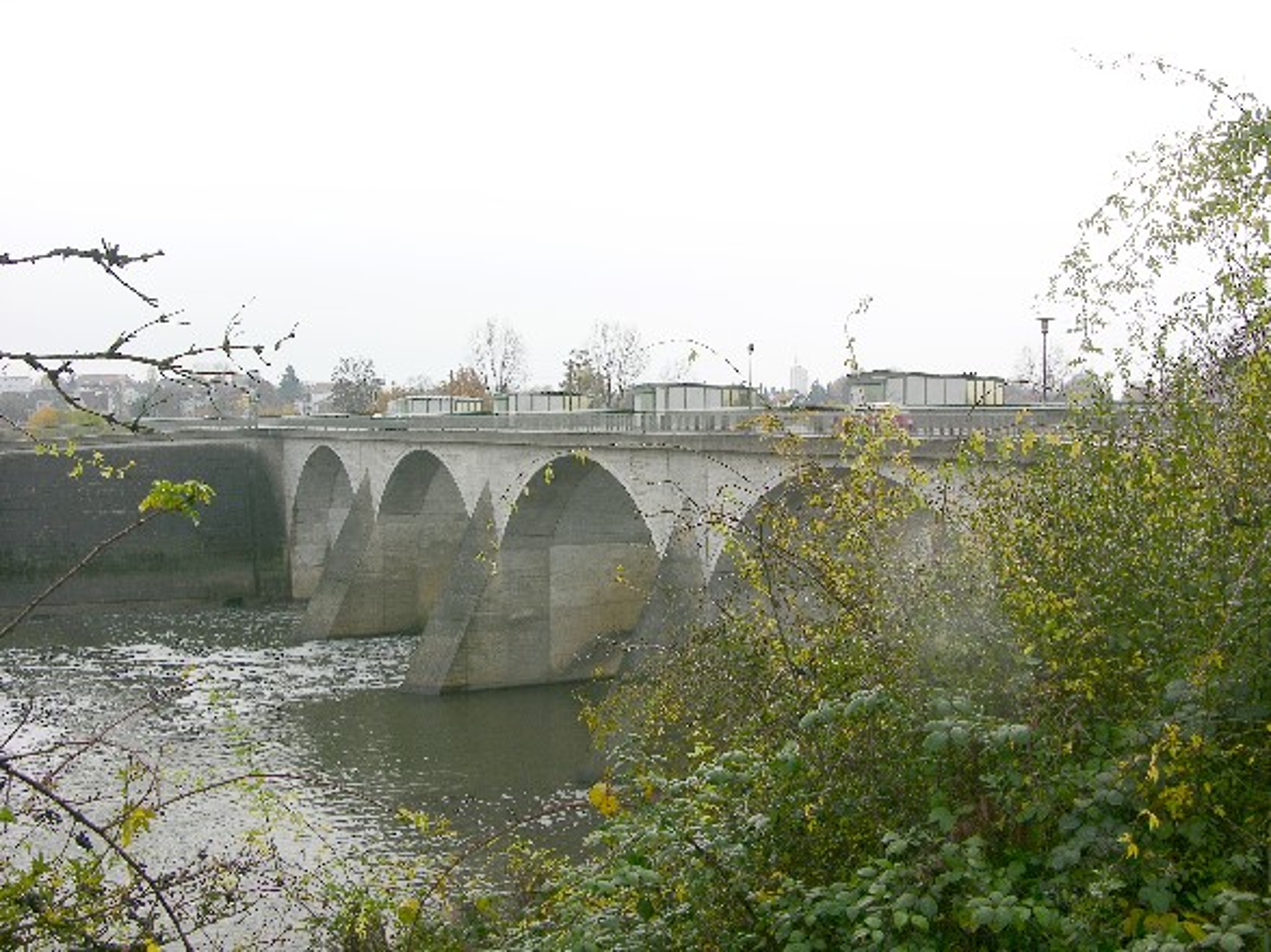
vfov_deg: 40.7
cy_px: 476
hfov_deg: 52.6
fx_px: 1285
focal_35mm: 35
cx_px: 636
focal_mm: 8.9
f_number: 4
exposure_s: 1/43.2
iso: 50
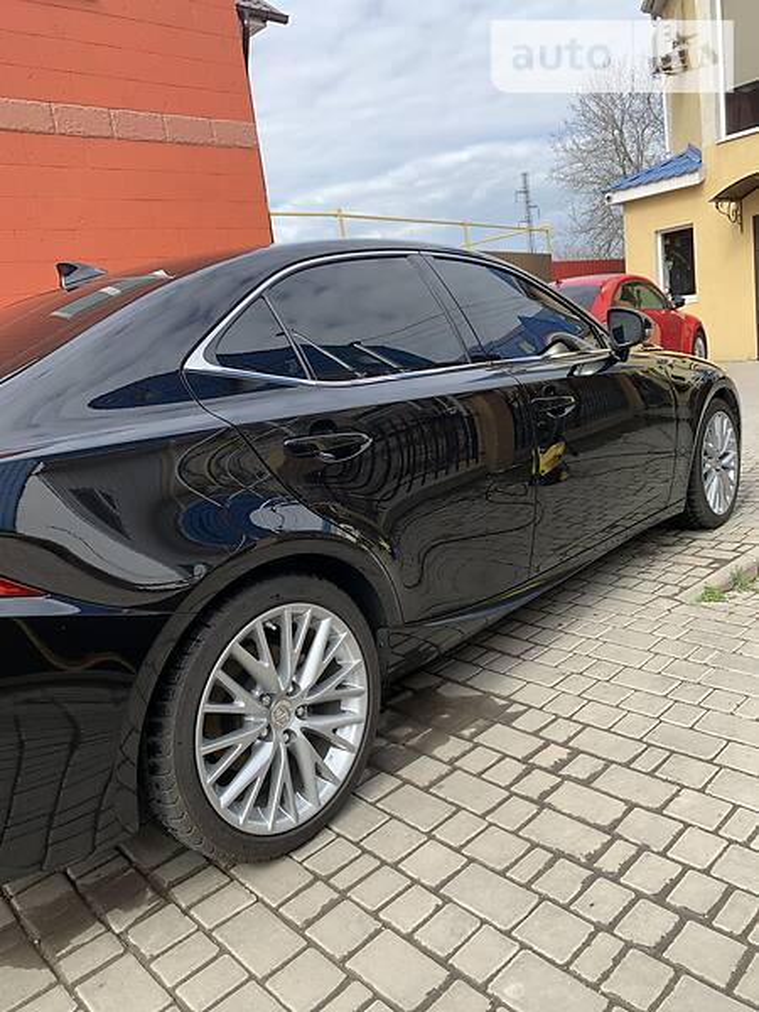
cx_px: 380
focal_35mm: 26
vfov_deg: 67.3
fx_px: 760
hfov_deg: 53.1
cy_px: 506
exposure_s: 1/1011
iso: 25
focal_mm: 4.2
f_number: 1.8
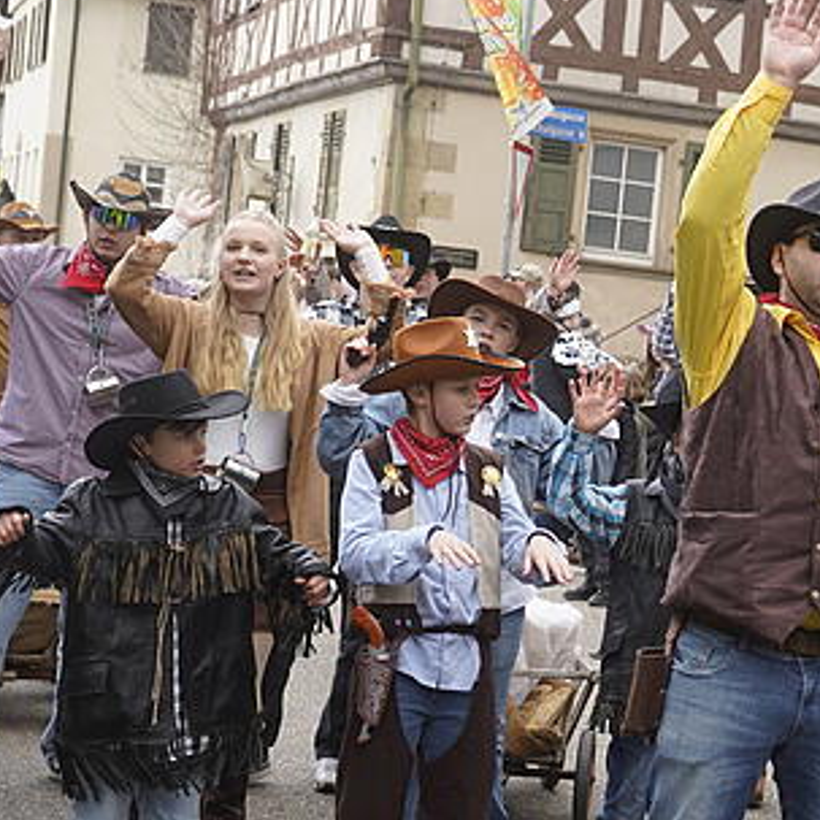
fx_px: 2251
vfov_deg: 20.6
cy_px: 499
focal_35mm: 84
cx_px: 773
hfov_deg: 20.1
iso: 100
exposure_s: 1/160
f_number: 4
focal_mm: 32
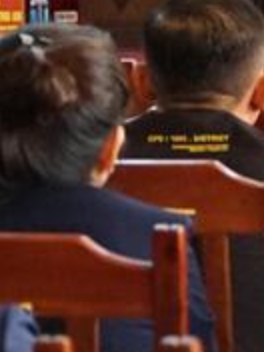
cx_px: 542
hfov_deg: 4.0
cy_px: -77
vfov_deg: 5.3
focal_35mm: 371
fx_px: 3773
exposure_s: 1/500
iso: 6400
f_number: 4
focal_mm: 57
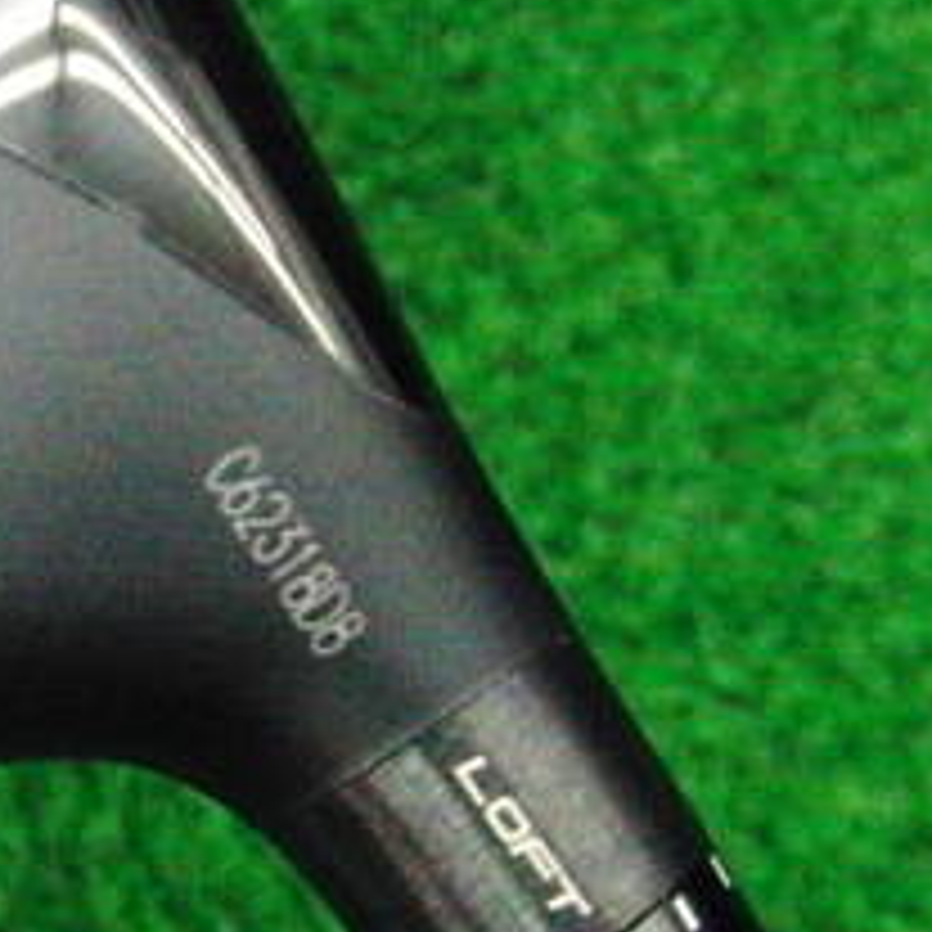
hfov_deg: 16.5
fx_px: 3077
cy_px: 288
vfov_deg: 17.2
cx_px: -171
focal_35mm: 101
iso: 3200
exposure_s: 1/200
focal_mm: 6.42
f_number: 3.6
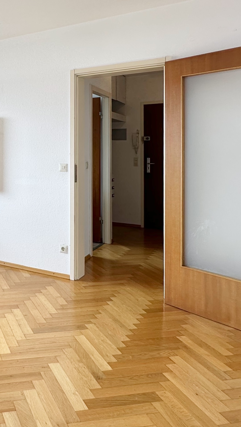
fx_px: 341
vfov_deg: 64.3
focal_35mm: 30
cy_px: 214
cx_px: 2
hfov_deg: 35.4
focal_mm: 2.22
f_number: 2.2
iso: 40
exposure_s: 1/171
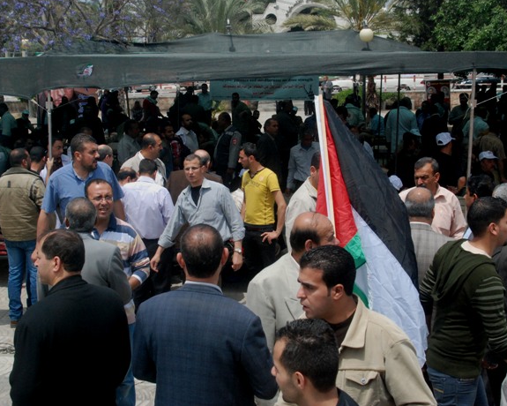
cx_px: 245
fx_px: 825
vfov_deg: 27.6
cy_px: 201
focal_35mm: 55
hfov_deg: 34.1
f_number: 13
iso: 1000
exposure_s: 1/640
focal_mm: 32
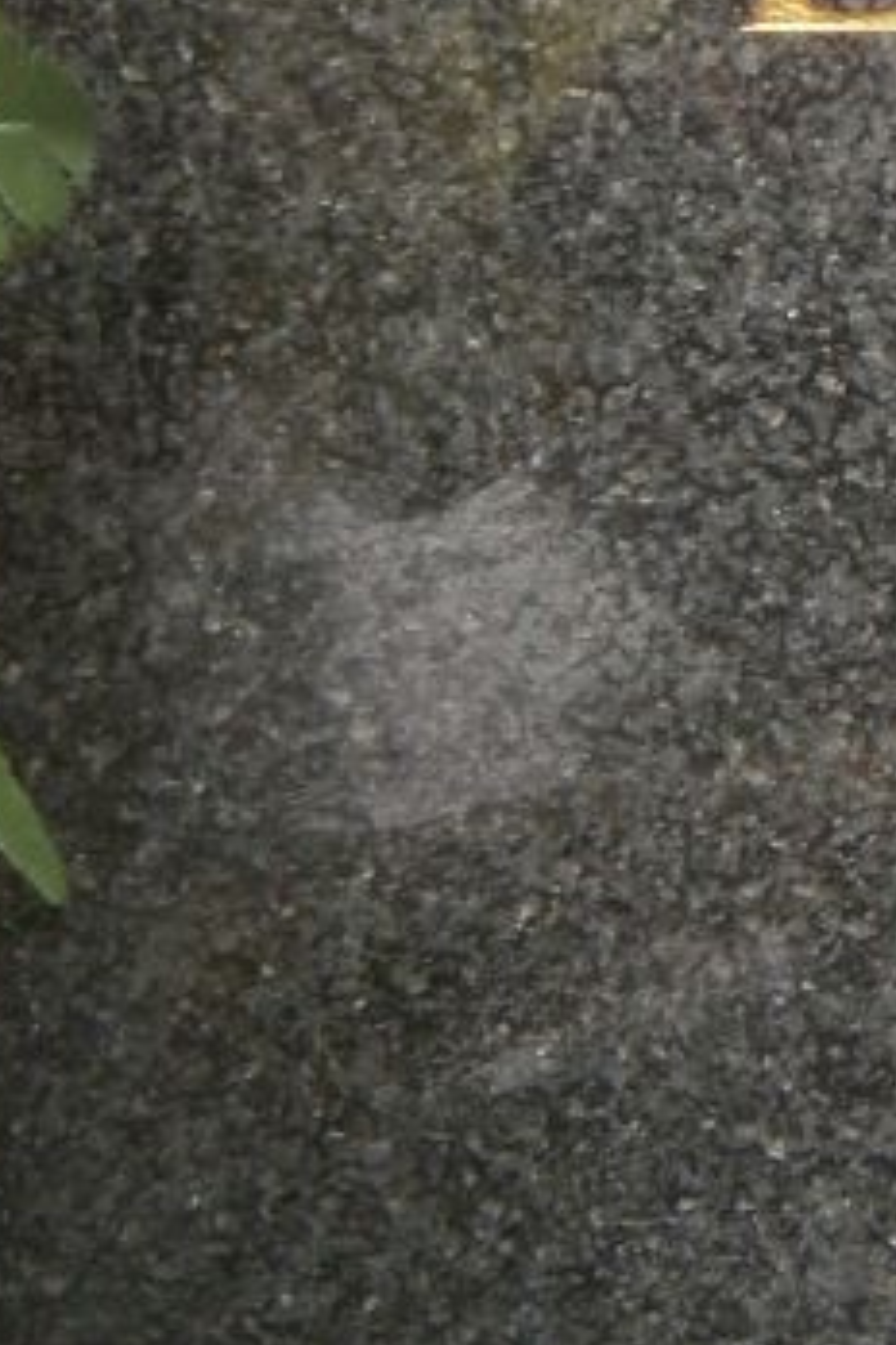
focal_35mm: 192
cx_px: 1858
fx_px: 7167
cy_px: 75
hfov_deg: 6.9
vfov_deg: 10.6
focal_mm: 8.3
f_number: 3.4
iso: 125
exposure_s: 1/40
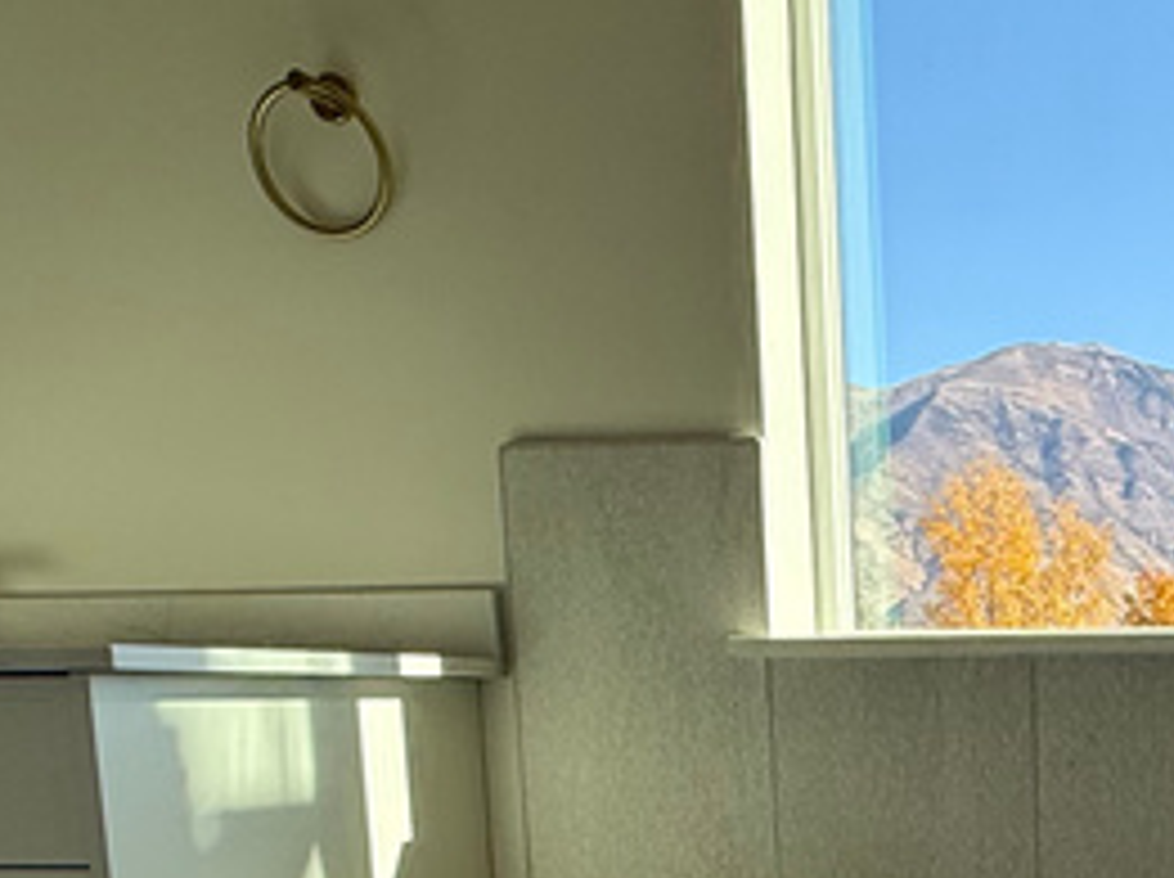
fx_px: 1863
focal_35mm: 55
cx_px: 1313
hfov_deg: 30.9
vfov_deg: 24.5
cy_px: 995
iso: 64
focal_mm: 2.22
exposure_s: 1/347
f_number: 2.2
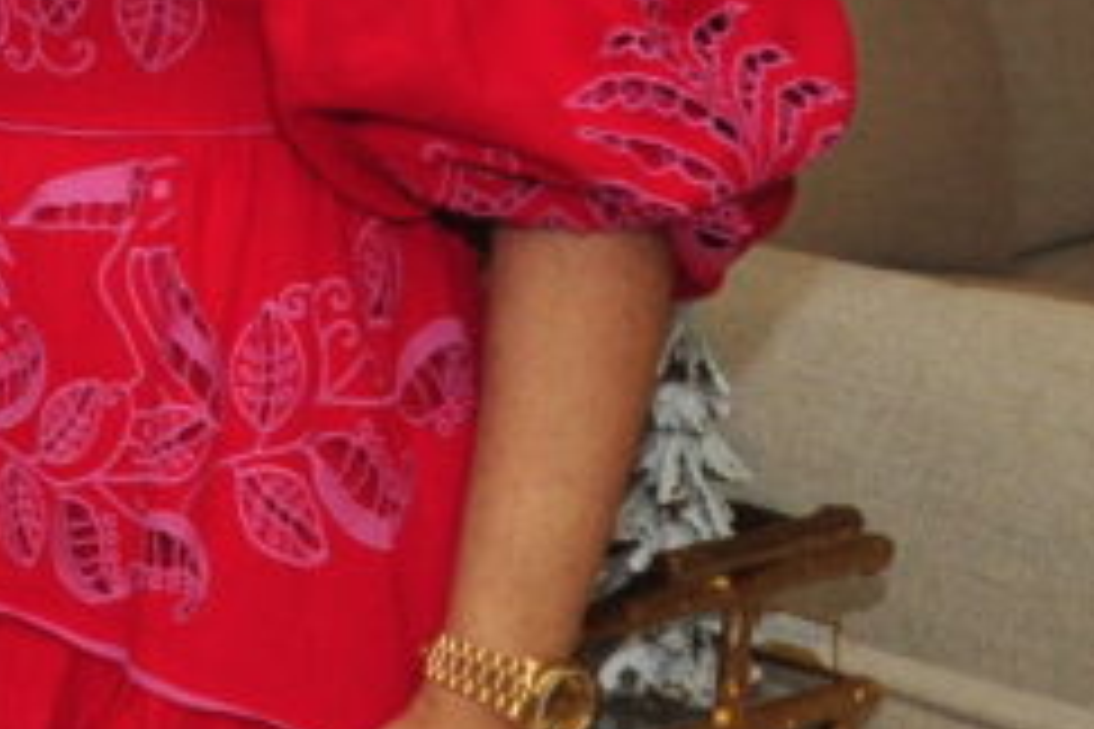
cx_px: -1139
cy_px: -484
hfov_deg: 10.8
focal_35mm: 173
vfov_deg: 7.7
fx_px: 5257
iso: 800
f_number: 7.1
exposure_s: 1/100
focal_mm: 24
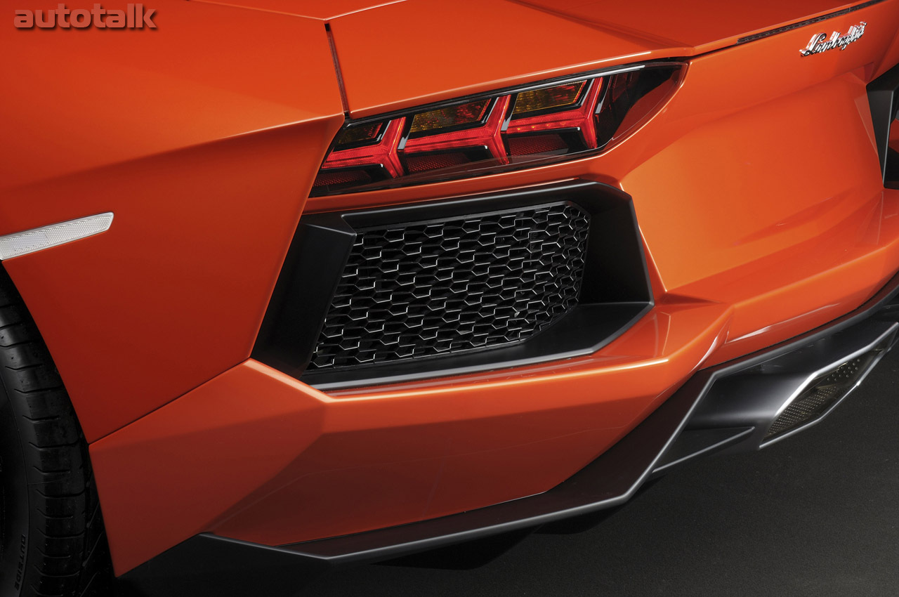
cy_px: 298
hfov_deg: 19.5
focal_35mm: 105
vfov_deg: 13.0
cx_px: 450
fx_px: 2619
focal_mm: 70
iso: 200
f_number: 18
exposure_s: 1/60
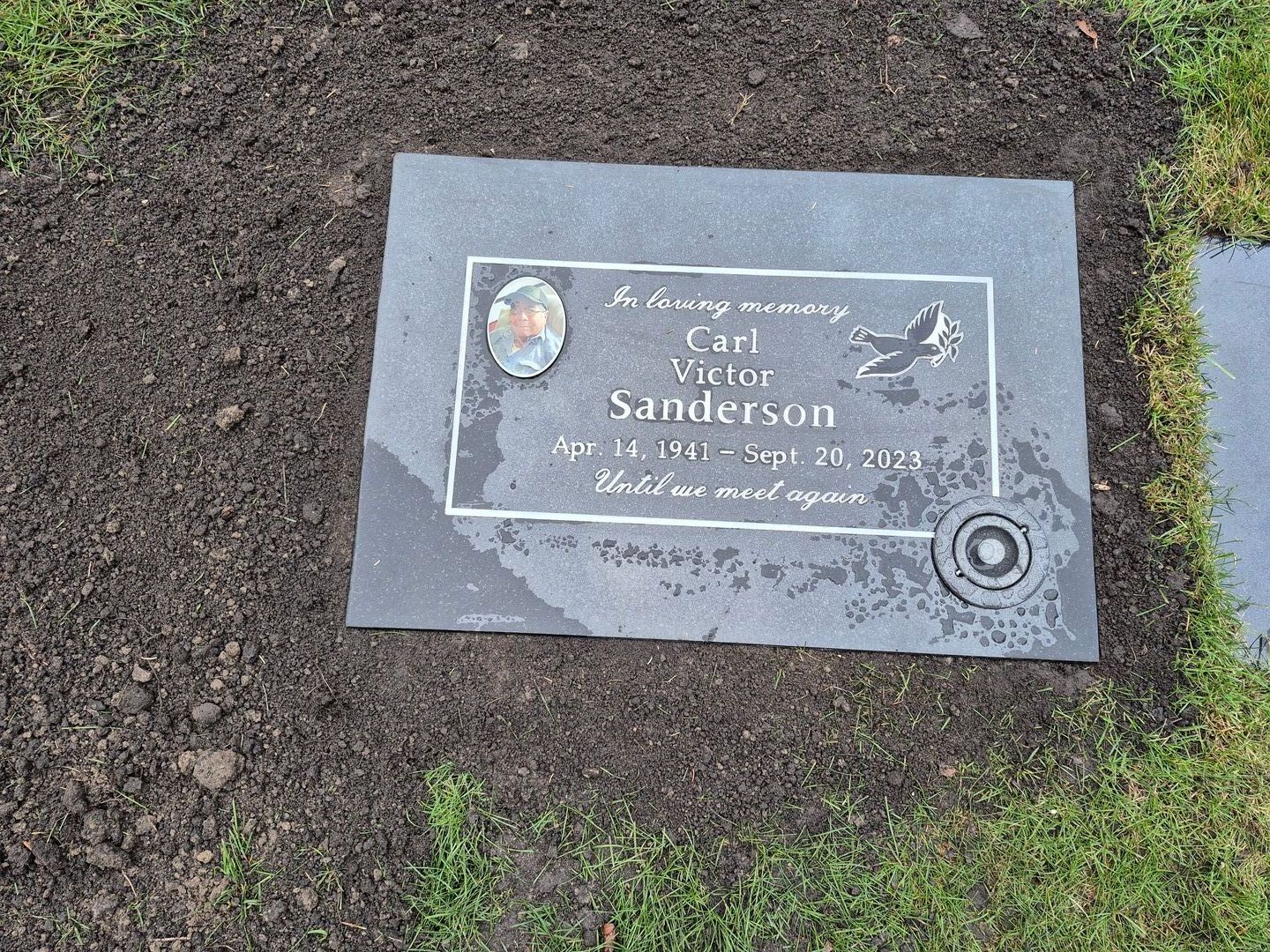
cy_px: 476
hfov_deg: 73.9
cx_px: 635
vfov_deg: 58.9
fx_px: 844
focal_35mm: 23
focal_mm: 5.4
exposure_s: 1/120
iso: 250
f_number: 1.8
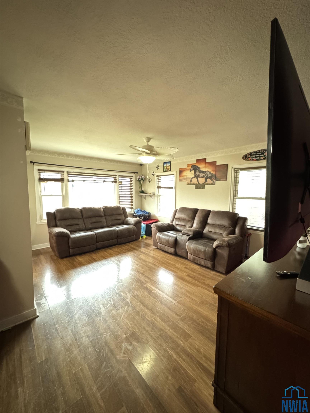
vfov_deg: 102.1
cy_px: 206
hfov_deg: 85.7
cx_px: 155
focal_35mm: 14
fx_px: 167
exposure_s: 1/15
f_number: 2.2
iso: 3200
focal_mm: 2.22
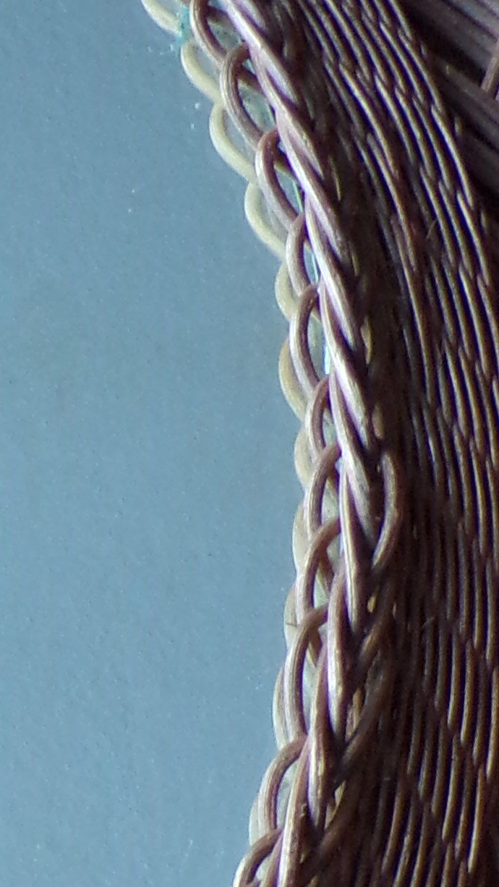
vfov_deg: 16.3
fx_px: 3080
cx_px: -262
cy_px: 709
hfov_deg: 9.0
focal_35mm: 131
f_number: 3.2
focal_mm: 5.8
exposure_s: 1/28
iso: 200
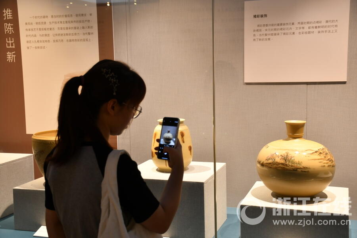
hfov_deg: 38.9
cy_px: 119
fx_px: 506
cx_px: 178
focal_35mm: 51
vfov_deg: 26.5
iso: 500
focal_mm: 34
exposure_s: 1/40
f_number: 4.2
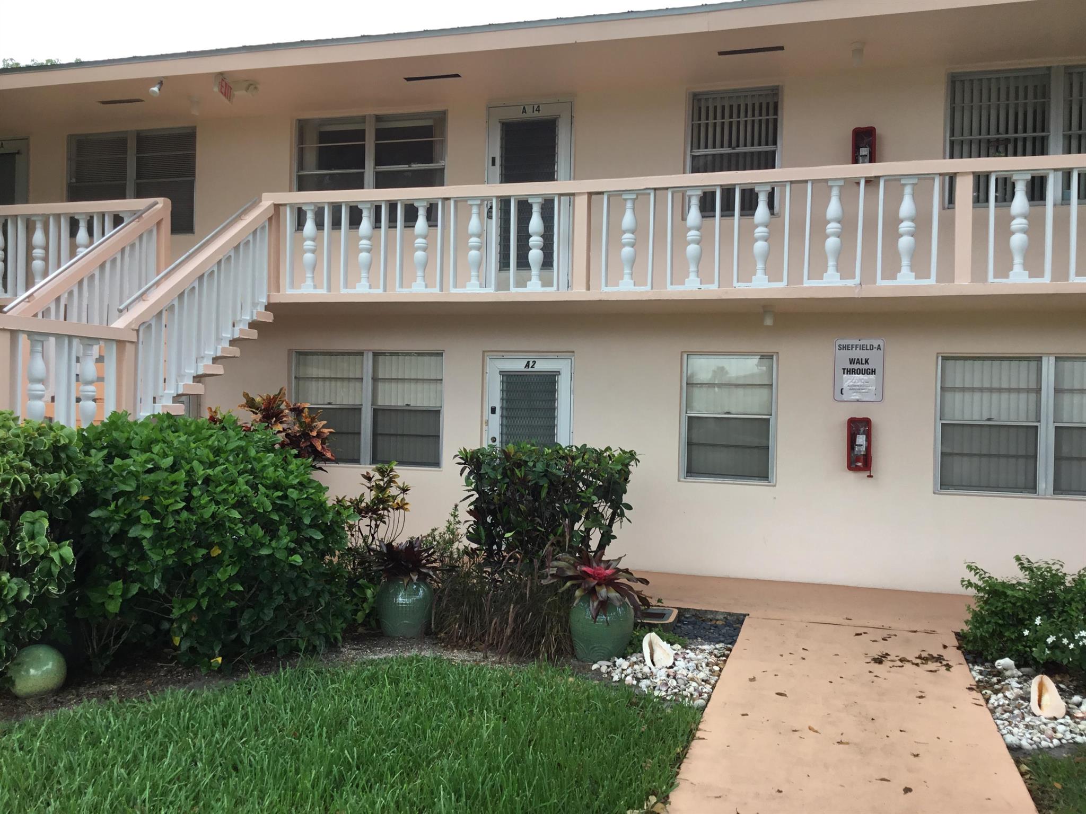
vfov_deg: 45.4
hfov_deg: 58.4
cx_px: 543
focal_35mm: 31
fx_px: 973
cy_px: 407
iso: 25
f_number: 2.4
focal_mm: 3.3
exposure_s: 1/351
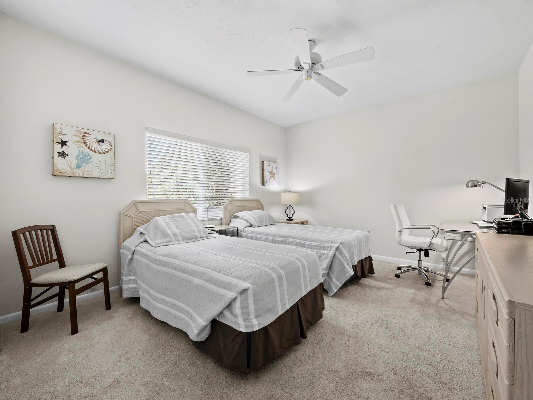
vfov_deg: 85.7
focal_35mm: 14
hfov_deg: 102.0
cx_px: 266
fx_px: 216
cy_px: 200
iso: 500
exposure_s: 1/3
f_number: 10
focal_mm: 7
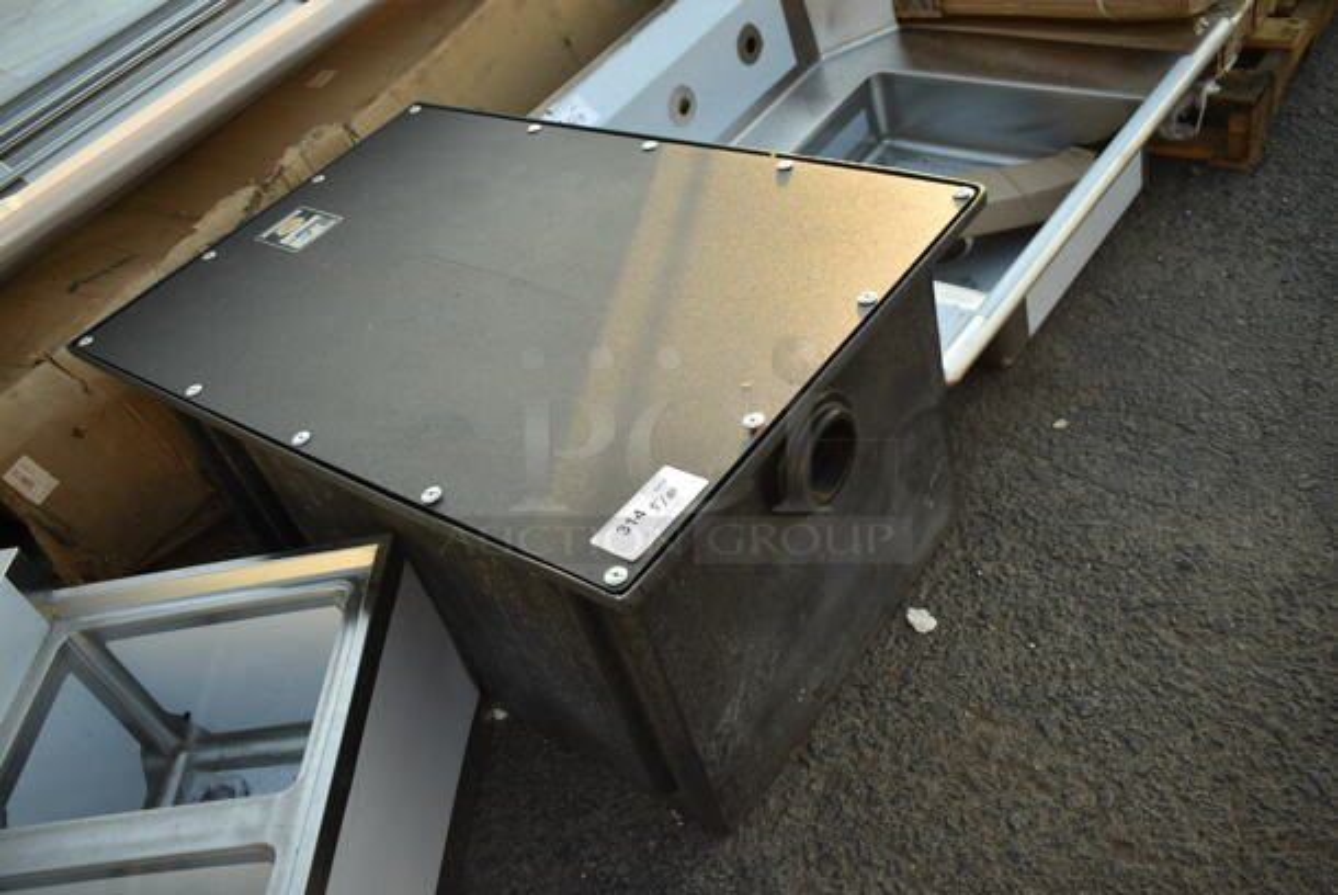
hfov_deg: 59.4
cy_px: 448
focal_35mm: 32
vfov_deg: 41.8
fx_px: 1172
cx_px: 669
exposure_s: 1/125
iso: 180
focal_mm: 21
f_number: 3.8
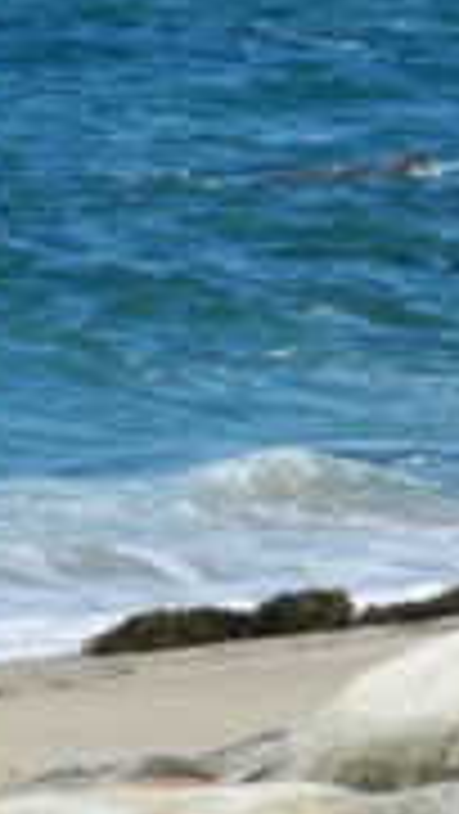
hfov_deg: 2.1
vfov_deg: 3.7
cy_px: 207
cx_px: 945
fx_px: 12510
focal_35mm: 579
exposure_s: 1/800
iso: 160
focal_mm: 38.2
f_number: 5.6
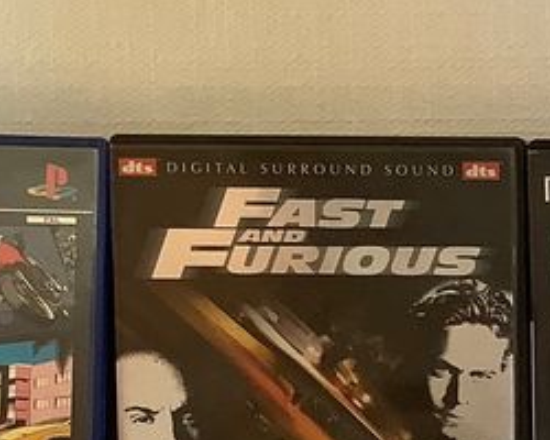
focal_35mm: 121
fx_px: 1970
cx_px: 783
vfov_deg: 12.5
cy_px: 486
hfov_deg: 14.9
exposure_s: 1/60
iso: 80
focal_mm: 3.3
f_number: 2.4
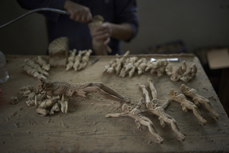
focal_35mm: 50
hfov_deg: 39.6
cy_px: 76
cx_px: 114
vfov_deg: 27.0
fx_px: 318
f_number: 1.4
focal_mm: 50
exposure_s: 1/6400
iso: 800
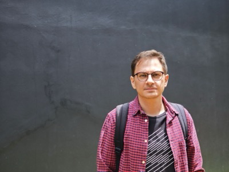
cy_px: 86
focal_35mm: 60
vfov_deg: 24.4
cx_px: 114
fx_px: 397
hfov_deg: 32.2
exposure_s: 1/109
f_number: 2
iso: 50
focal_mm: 9
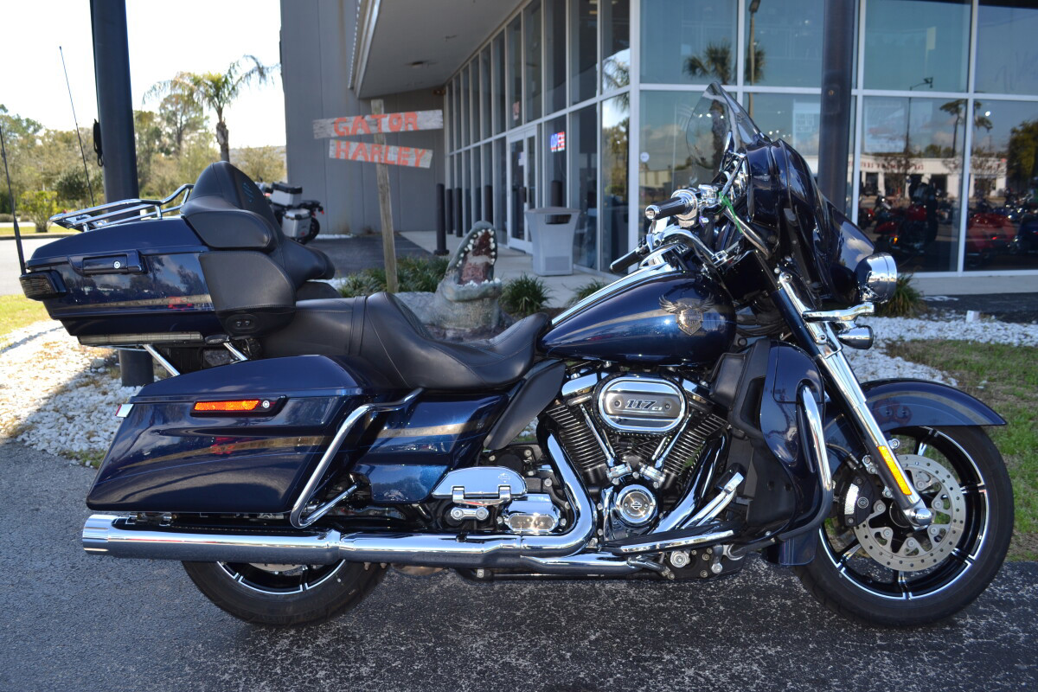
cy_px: 346
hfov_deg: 61.9
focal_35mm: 30
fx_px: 865
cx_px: 519
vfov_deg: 43.6
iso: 100
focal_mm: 20
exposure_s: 1/200
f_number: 5
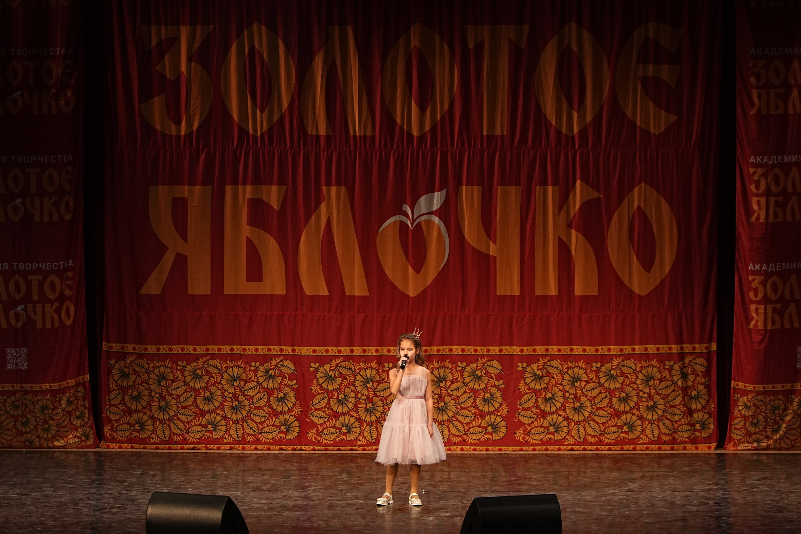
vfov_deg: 13.0
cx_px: 400
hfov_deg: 19.5
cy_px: 267
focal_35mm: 105
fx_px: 2336
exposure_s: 1/400
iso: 1600
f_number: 2.8
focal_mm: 70
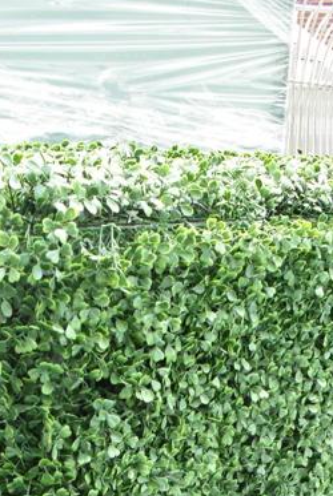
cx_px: 256
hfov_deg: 20.5
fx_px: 912
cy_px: 596
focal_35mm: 66
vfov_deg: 26.9
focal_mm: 18
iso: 6400
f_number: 10
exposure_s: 1/400
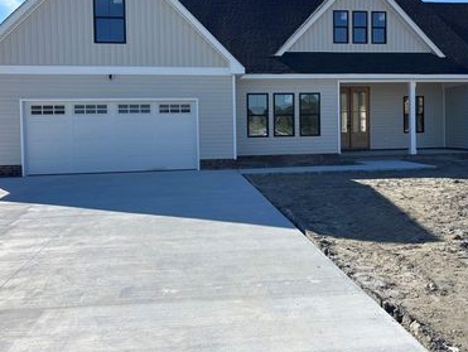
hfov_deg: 52.4
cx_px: 265
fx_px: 474
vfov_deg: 40.6
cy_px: 139
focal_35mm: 35
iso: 50
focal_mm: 5.96
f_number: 1.6
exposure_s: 1/3788
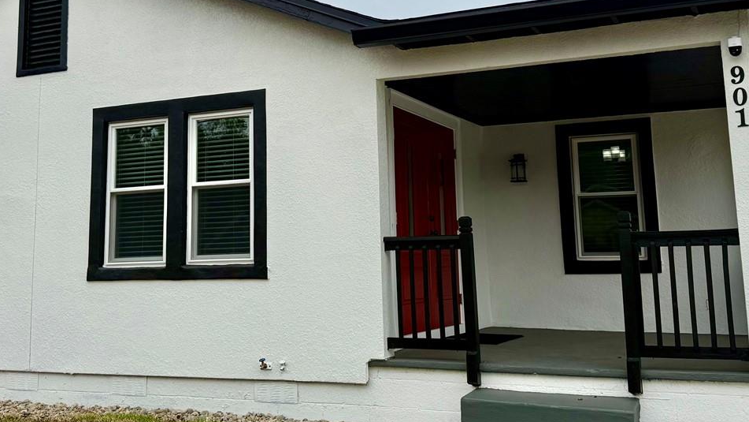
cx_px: 346
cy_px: 115
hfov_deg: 46.4
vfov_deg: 26.8
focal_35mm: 44
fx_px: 874
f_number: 1.78
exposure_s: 1/4405
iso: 80
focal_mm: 6.76
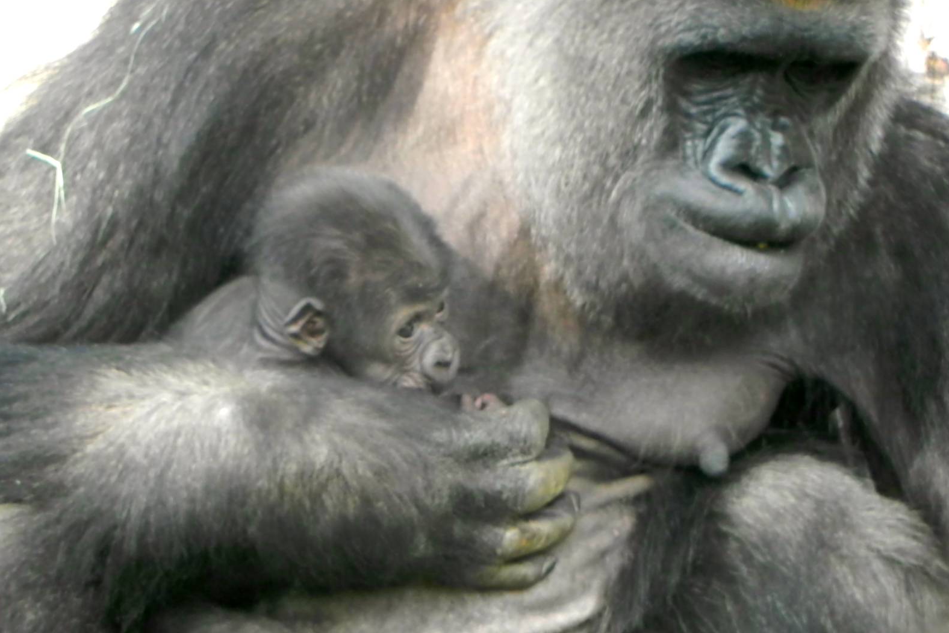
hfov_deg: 2.9
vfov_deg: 1.9
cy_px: 329
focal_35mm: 716
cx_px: 481
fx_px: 18875
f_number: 5
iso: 200
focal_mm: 120
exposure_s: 1/42.8
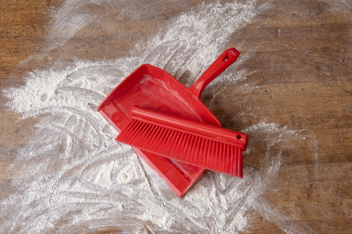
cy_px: 117
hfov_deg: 48.5
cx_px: 176
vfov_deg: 33.4
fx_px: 391
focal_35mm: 40
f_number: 5.6
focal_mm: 26.6
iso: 1600
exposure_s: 1/125
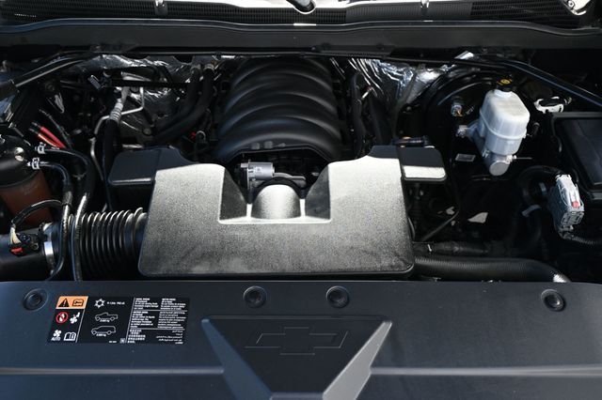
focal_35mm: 32
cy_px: 200
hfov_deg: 59.5
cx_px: 301
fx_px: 526
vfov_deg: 41.7
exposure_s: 1/250
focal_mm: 21
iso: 360
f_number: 4
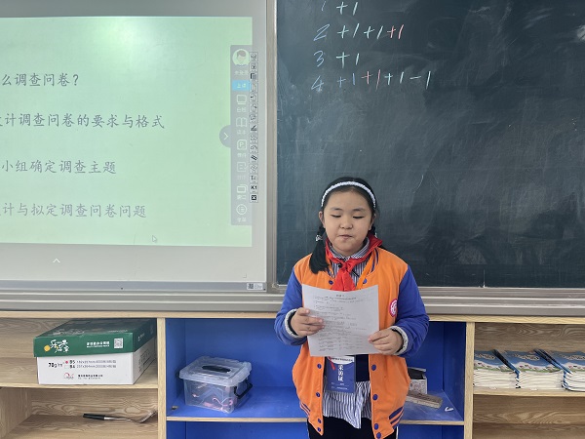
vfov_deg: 53.1
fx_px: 439
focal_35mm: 26
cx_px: 292
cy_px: 220
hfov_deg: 67.3
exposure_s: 1/120
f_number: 1.6
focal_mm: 5.1
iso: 80
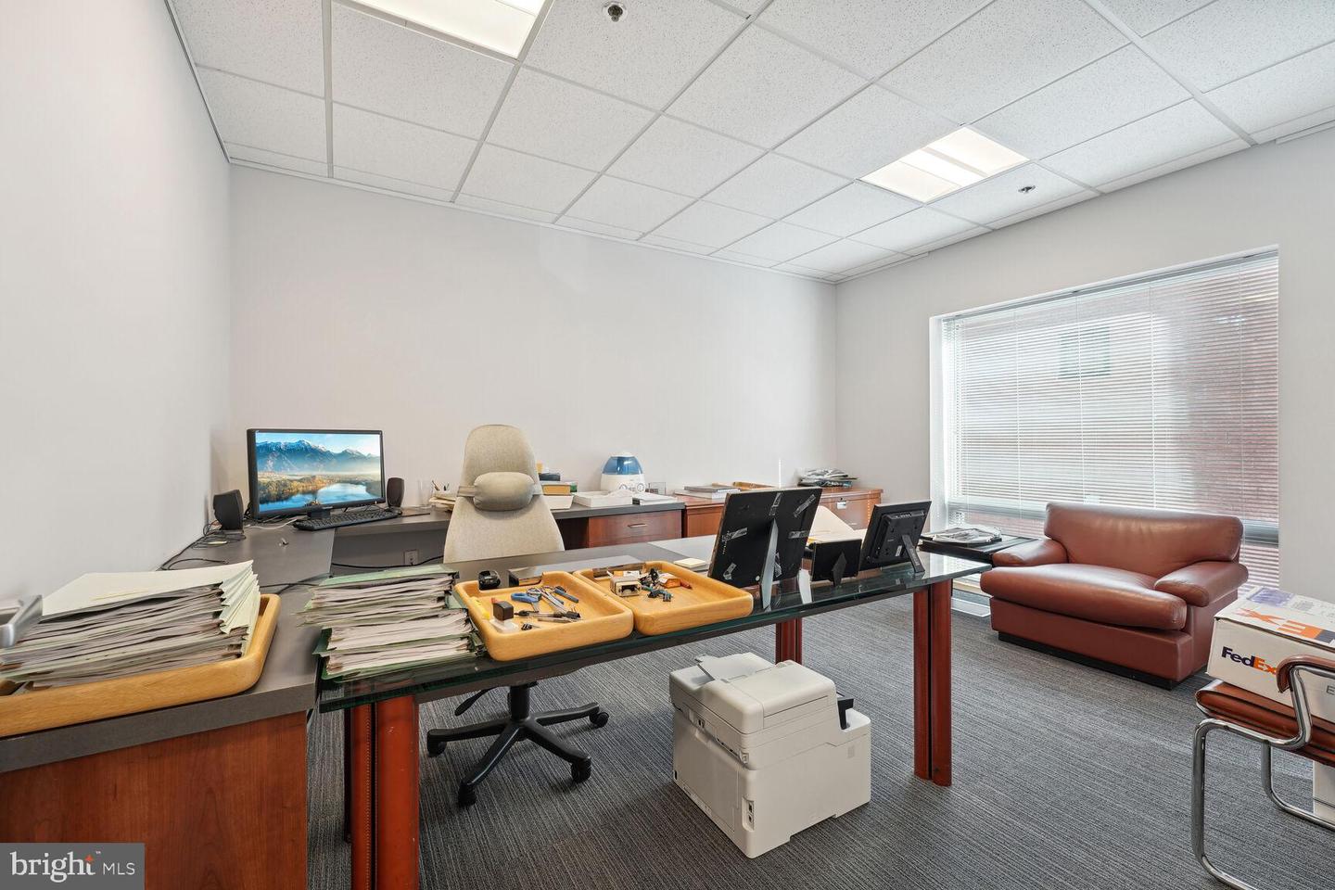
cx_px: 668
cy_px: 445
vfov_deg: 81.2
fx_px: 519
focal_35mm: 14
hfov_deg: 104.3
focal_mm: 14
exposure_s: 1/15
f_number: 8
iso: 400
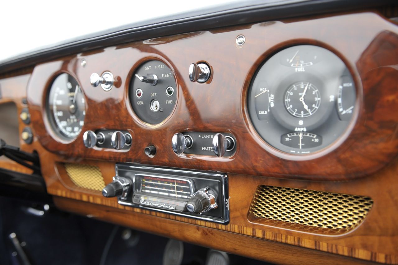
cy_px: 132
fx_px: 354
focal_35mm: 32
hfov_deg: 58.7
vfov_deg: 41.1
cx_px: 199
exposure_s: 1/60
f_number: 3.5
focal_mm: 32
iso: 400
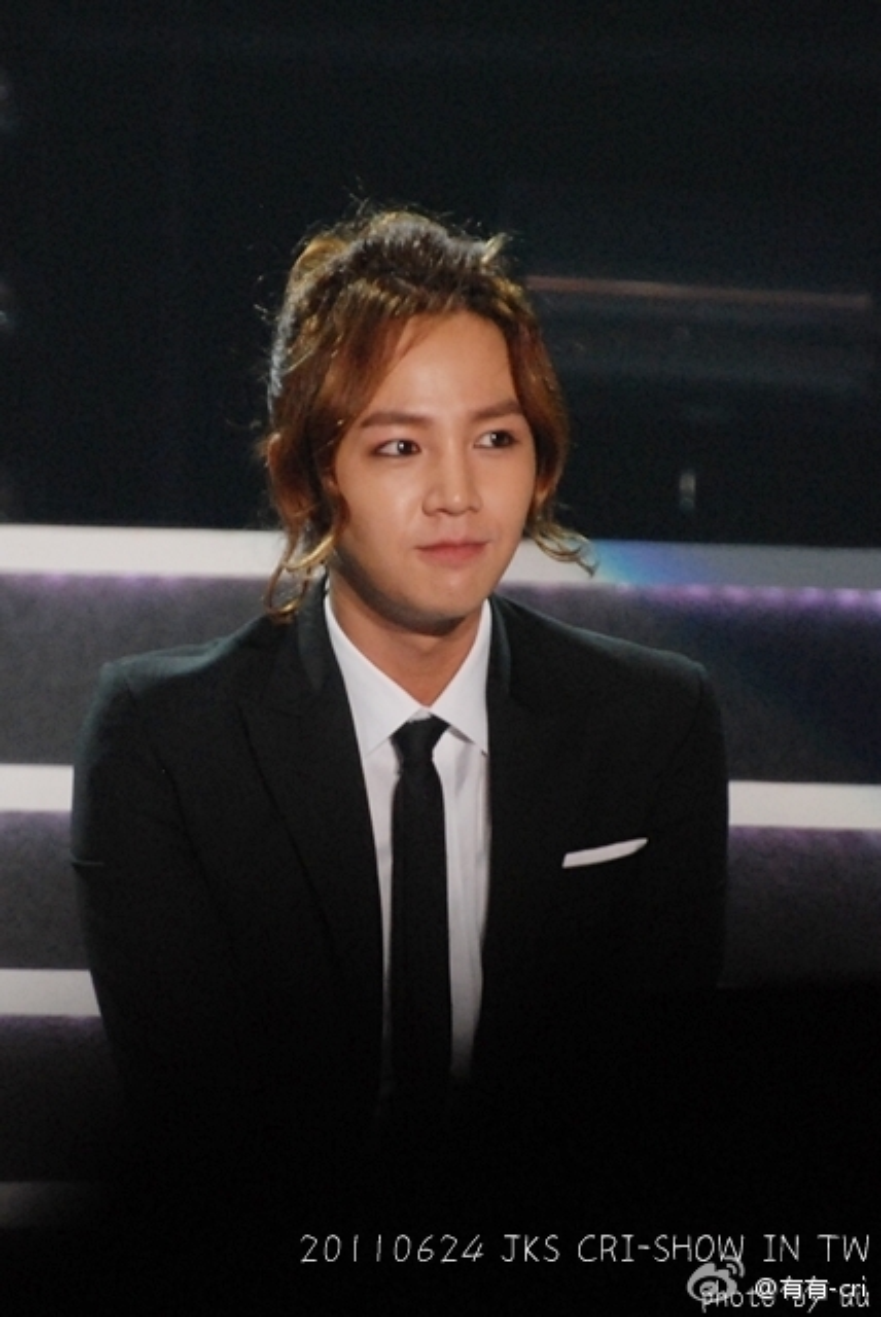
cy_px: 658
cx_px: 440
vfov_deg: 5.3
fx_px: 14284
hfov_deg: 3.5
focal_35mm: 390
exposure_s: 1/50
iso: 800
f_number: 5.6
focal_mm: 260
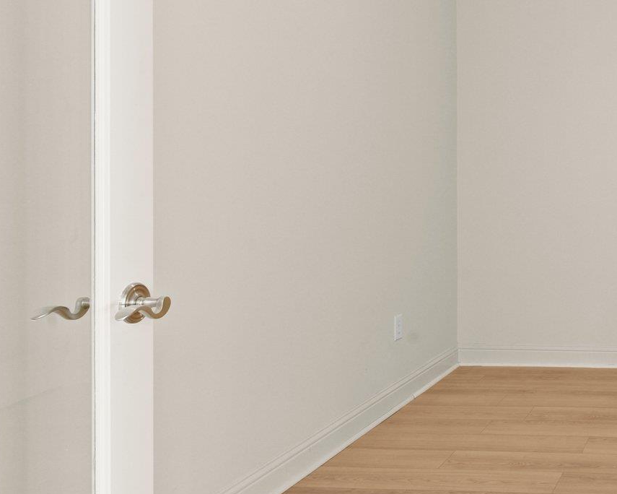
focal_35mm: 36
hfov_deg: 41.7
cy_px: 193
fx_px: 657
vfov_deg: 40.9
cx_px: 653
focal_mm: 16
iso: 320
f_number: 10
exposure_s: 2
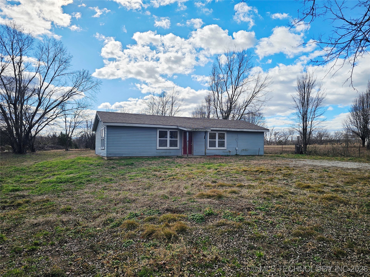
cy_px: 138
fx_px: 246
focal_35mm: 23
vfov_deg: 58.9
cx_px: 185
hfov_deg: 73.9
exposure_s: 1/1429
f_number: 1.7
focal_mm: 6.3
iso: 10
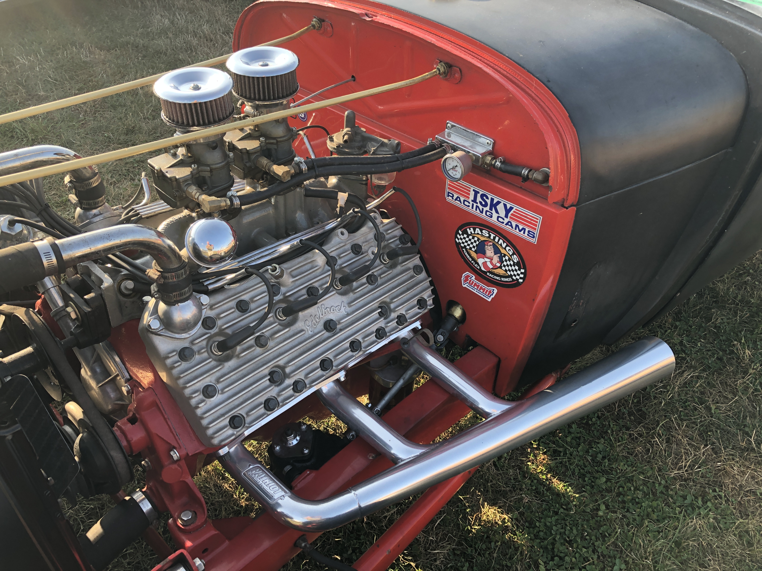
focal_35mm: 28
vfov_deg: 49.7
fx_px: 616
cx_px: 381
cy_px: 286
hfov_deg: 63.4
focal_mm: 3.99
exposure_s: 1/210
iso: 20
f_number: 1.8
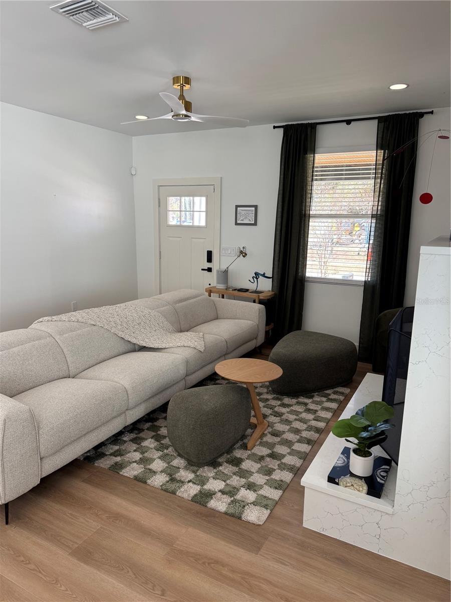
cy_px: 301
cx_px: 226
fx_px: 417
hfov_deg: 56.8
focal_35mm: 24
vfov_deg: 71.6
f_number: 1.78
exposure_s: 1/121
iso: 100
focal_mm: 6.76
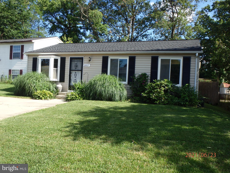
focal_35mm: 30
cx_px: 115
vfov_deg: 46.8
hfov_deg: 60.0
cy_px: 86
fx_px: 199
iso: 125
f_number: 4.1
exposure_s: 1/400
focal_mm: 5.4
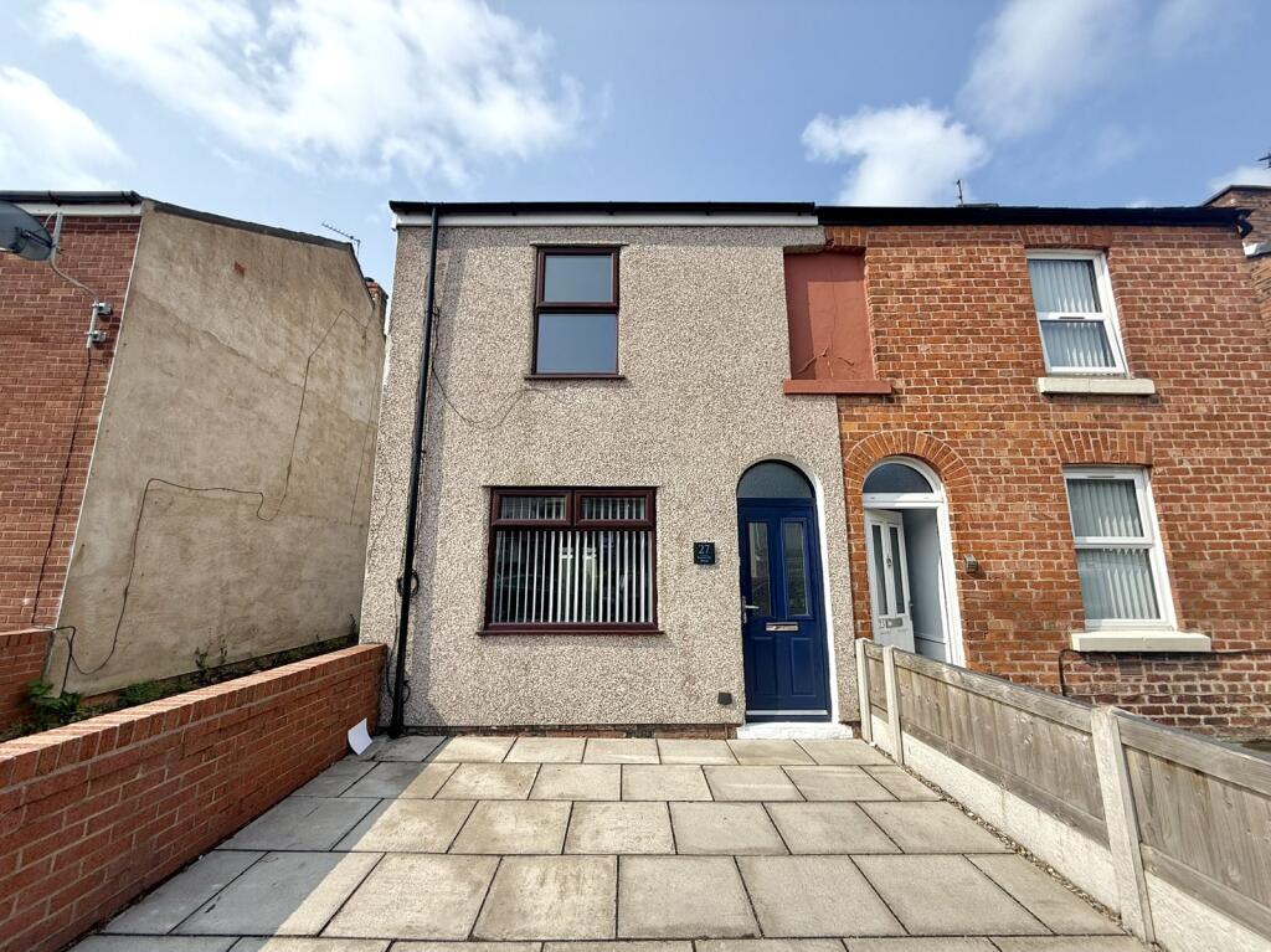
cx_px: 636
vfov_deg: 85.6
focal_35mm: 14
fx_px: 514
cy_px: 476
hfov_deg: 102.1
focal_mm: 2.22
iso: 50
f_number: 2.2
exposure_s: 1/1745
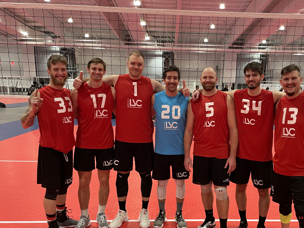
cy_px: 145
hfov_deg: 53.5
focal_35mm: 34
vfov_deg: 41.4
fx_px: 299
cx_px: 186
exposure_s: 1/60
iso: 125
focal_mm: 4.2
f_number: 1.6
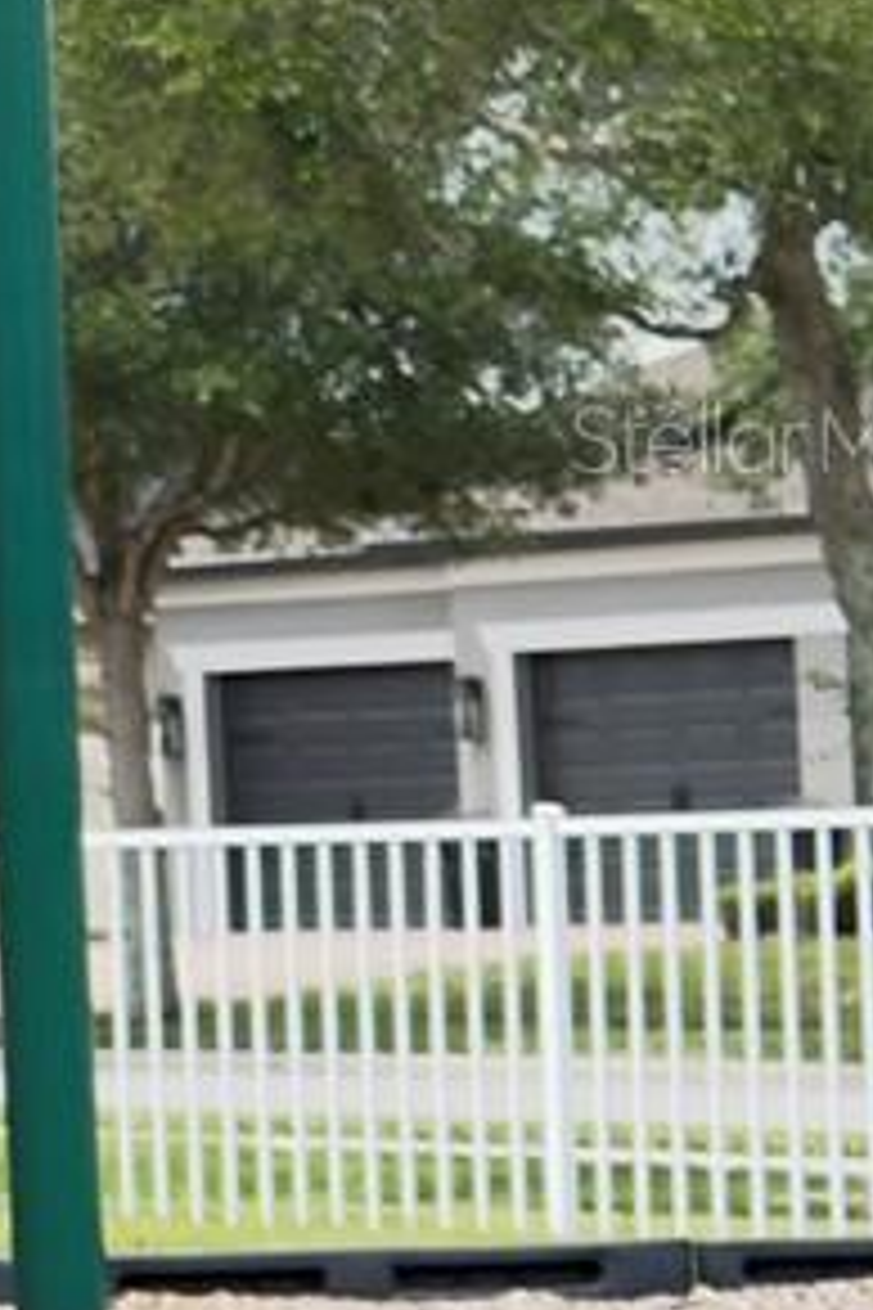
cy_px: 437
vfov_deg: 9.0
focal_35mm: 229
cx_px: -2606
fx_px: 8329
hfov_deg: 5.3
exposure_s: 1/1522
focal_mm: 6.76
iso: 100
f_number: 1.78
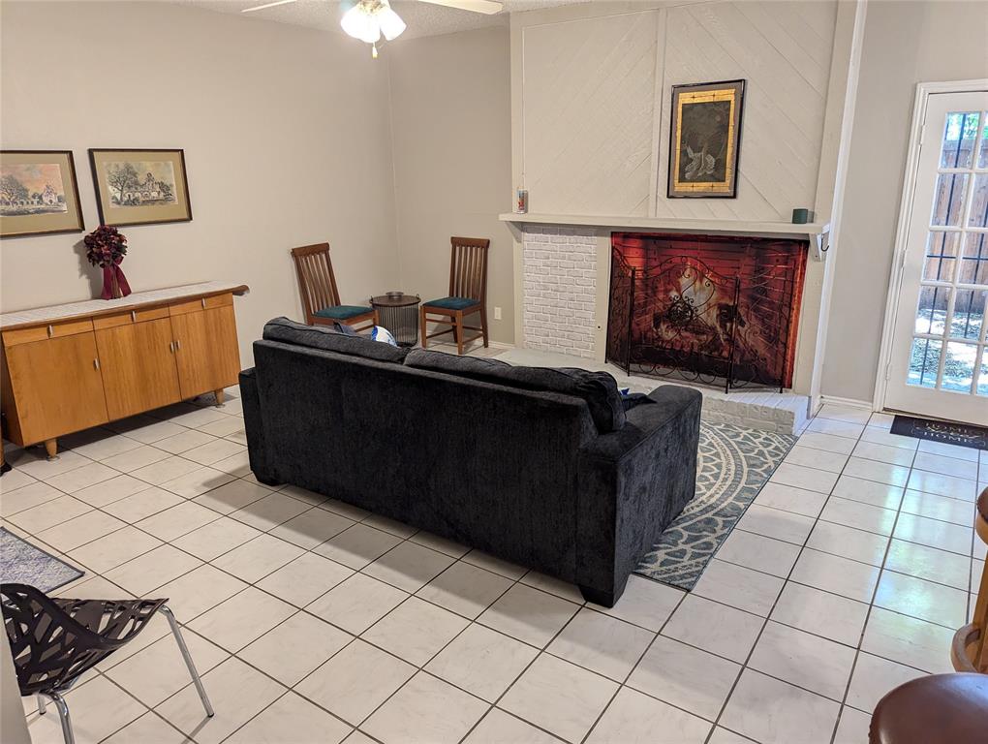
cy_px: 372
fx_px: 686
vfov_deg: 56.9
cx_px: 494
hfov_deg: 71.5
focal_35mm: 24
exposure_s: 1/120
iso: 747
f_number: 1.85
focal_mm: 6.81
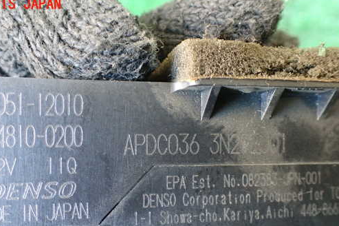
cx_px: 142
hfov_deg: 50.5
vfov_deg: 34.7
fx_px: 358
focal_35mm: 38
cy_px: 151
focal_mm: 5.4
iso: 800
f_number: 2.3
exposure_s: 1/40
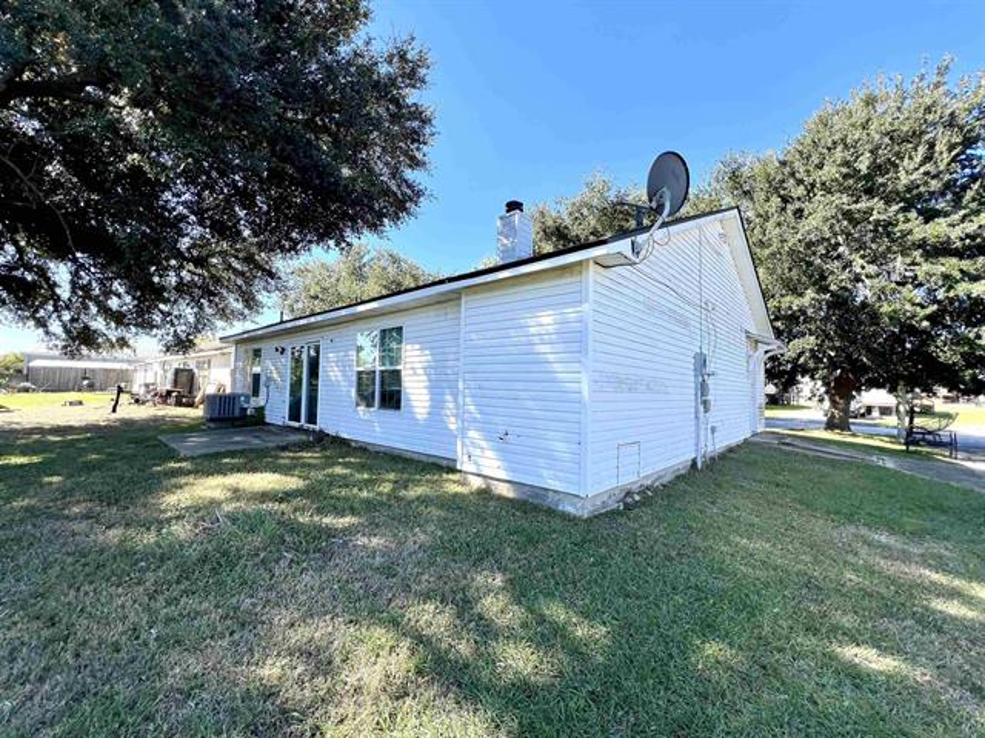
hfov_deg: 106.2
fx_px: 370
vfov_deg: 89.9
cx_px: 492
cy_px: 369
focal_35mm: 13
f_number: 1.8
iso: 32
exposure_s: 1/615
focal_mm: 1.57
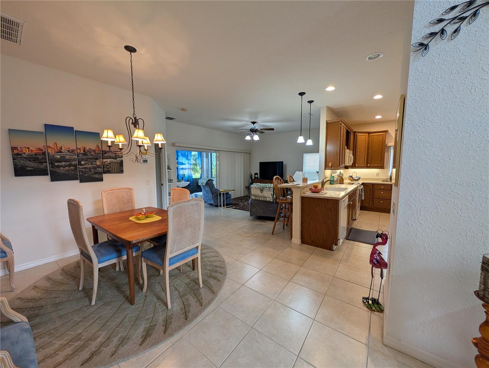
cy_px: 184
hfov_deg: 110.5
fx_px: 170
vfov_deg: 94.6
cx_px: 244
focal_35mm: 12
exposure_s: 1/120
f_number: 1.7
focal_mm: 2.02
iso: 96
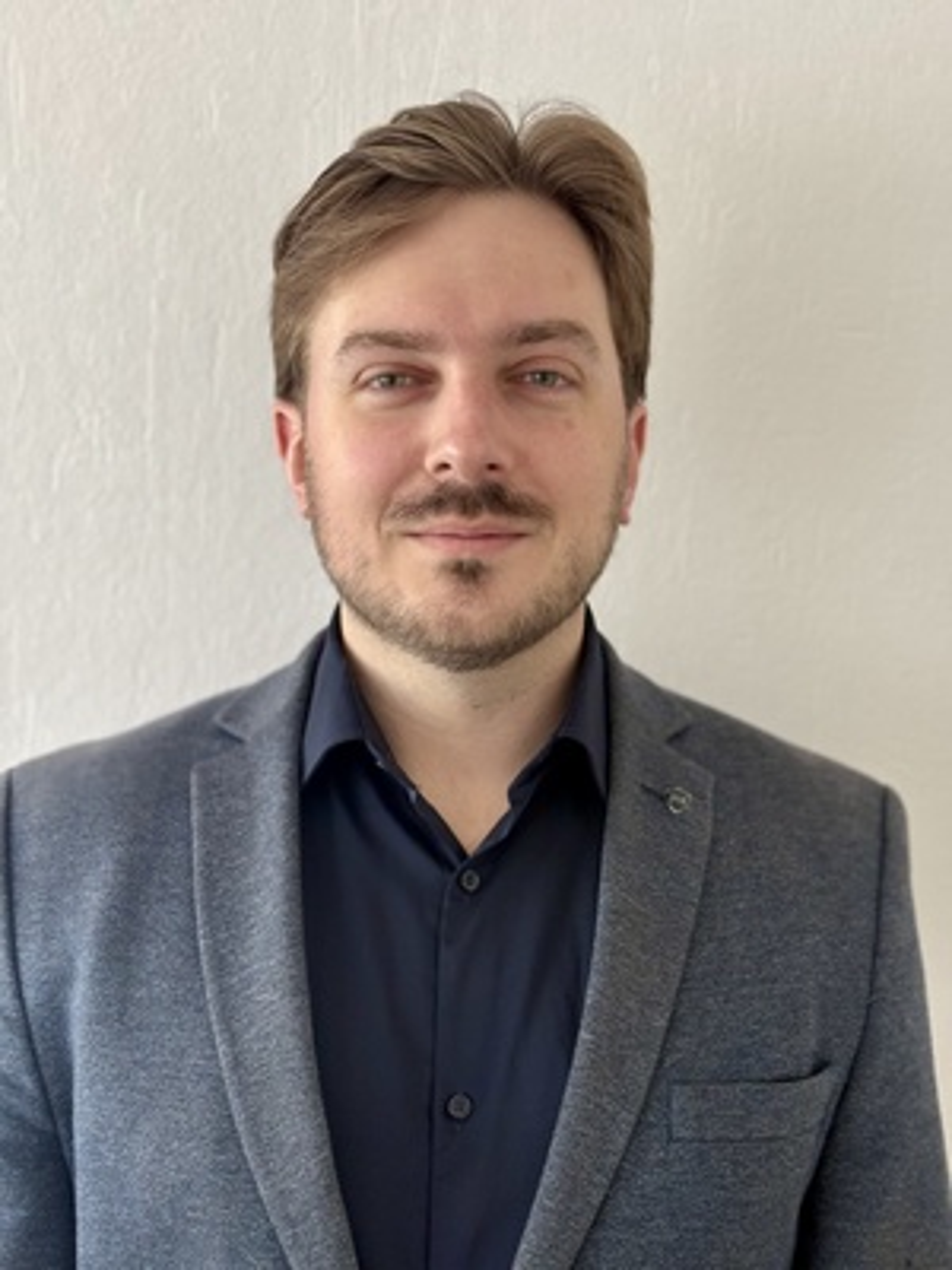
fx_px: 1907
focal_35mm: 52
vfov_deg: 36.8
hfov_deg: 28.0
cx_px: 476
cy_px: 635
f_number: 1.6
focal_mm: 5.96
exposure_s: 1/50
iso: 50
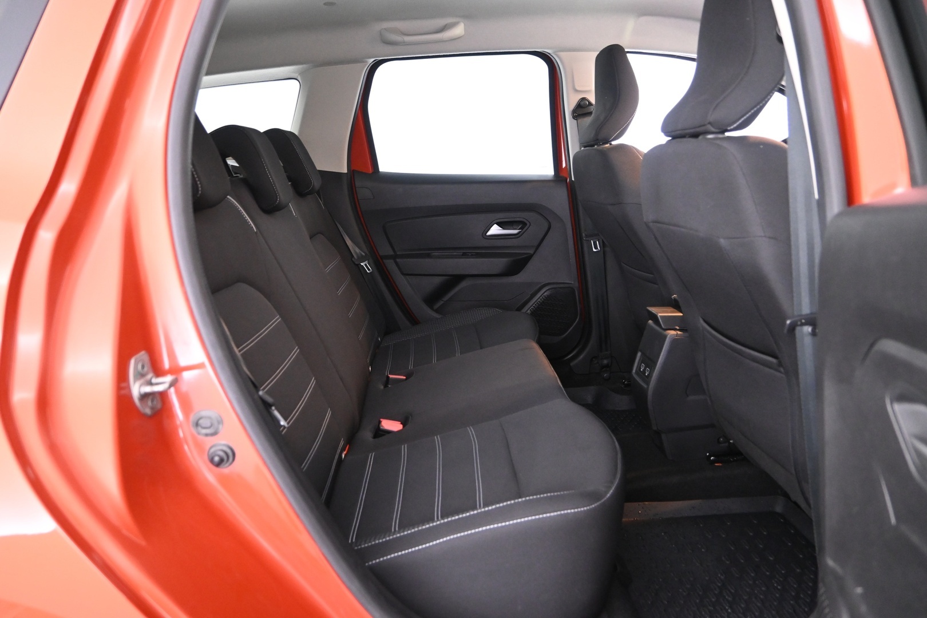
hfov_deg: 73.7
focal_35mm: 24
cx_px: 464
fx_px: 618
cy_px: 309
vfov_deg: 53.1
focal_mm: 16
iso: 2500
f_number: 3.5
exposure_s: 1/10
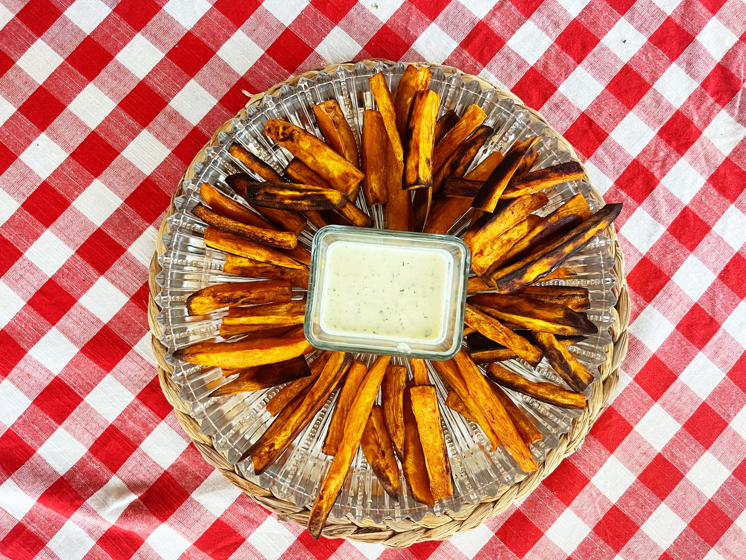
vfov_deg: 53.1
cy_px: 280
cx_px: 373
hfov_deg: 67.3
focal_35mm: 26
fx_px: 560
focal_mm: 5.1
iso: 125
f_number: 1.6
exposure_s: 1/60
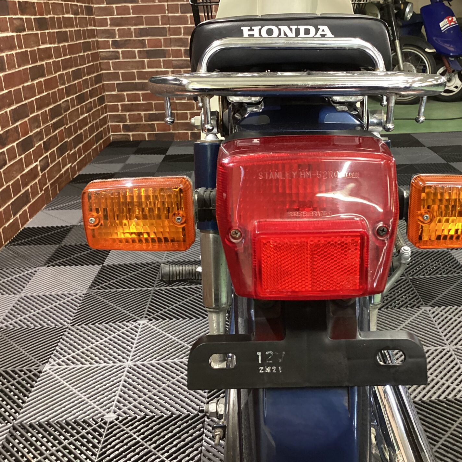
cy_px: 233
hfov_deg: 44.6
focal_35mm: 37
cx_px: 286
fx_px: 559
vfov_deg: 44.9
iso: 320
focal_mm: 3.3
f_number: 2.4
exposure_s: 1/40
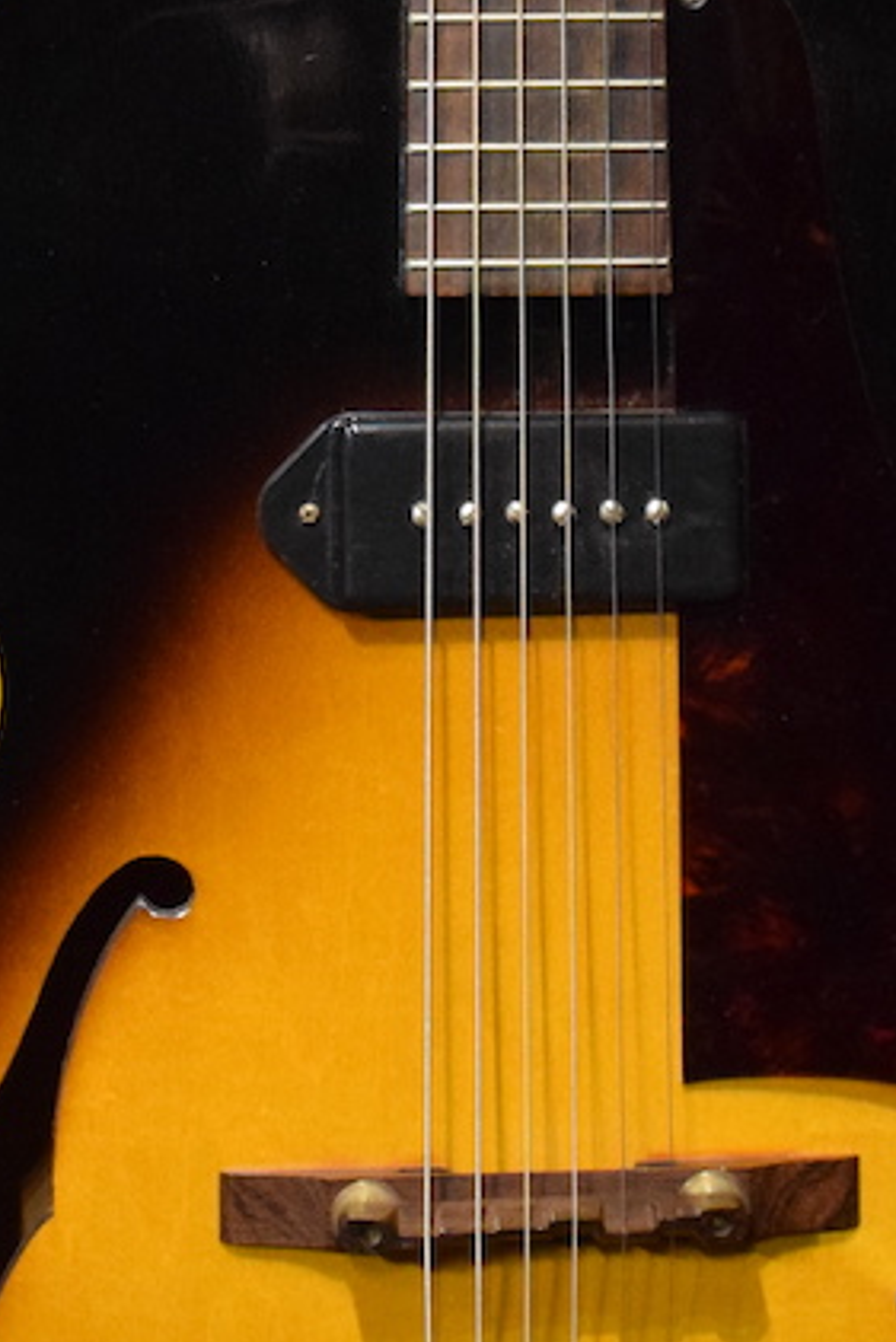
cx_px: 552
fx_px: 5185
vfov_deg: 14.4
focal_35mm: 139
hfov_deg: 9.9
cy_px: -92
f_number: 4
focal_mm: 26
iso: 3200
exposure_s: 1/30
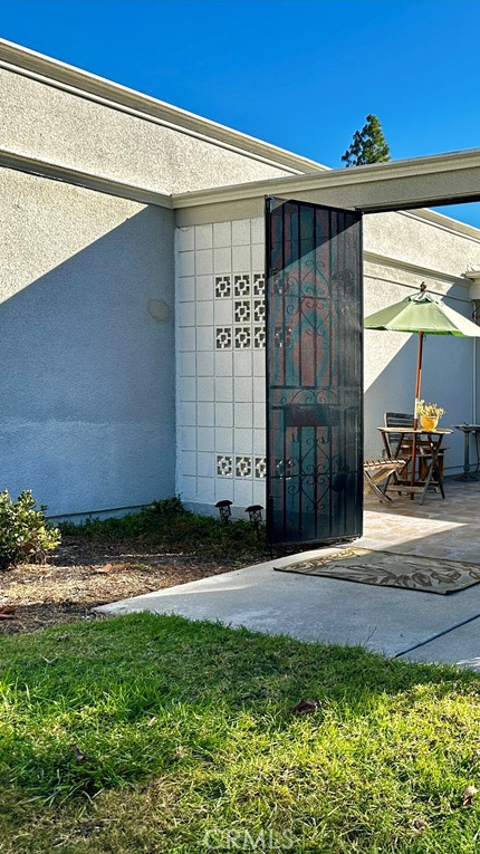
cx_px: 496
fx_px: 792
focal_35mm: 35
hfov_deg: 30.9
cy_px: 426
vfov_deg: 56.6
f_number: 1.78
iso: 80
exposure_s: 1/1241
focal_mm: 6.86
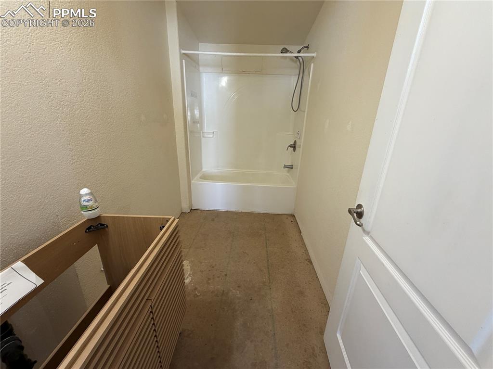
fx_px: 199
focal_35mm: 14
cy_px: 184
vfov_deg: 85.6
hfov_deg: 102.1
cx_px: 246
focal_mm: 2.22
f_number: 2.2
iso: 250
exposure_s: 1/120
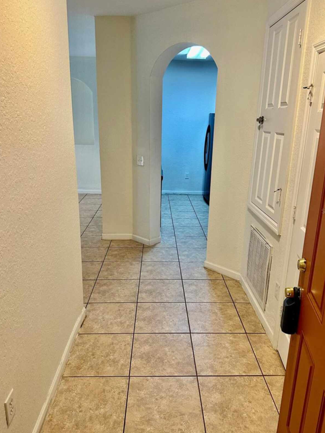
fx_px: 325
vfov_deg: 67.3
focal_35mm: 26
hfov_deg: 53.0
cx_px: 173
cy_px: 211
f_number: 1.78
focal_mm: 6.86
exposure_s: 1/60
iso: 200
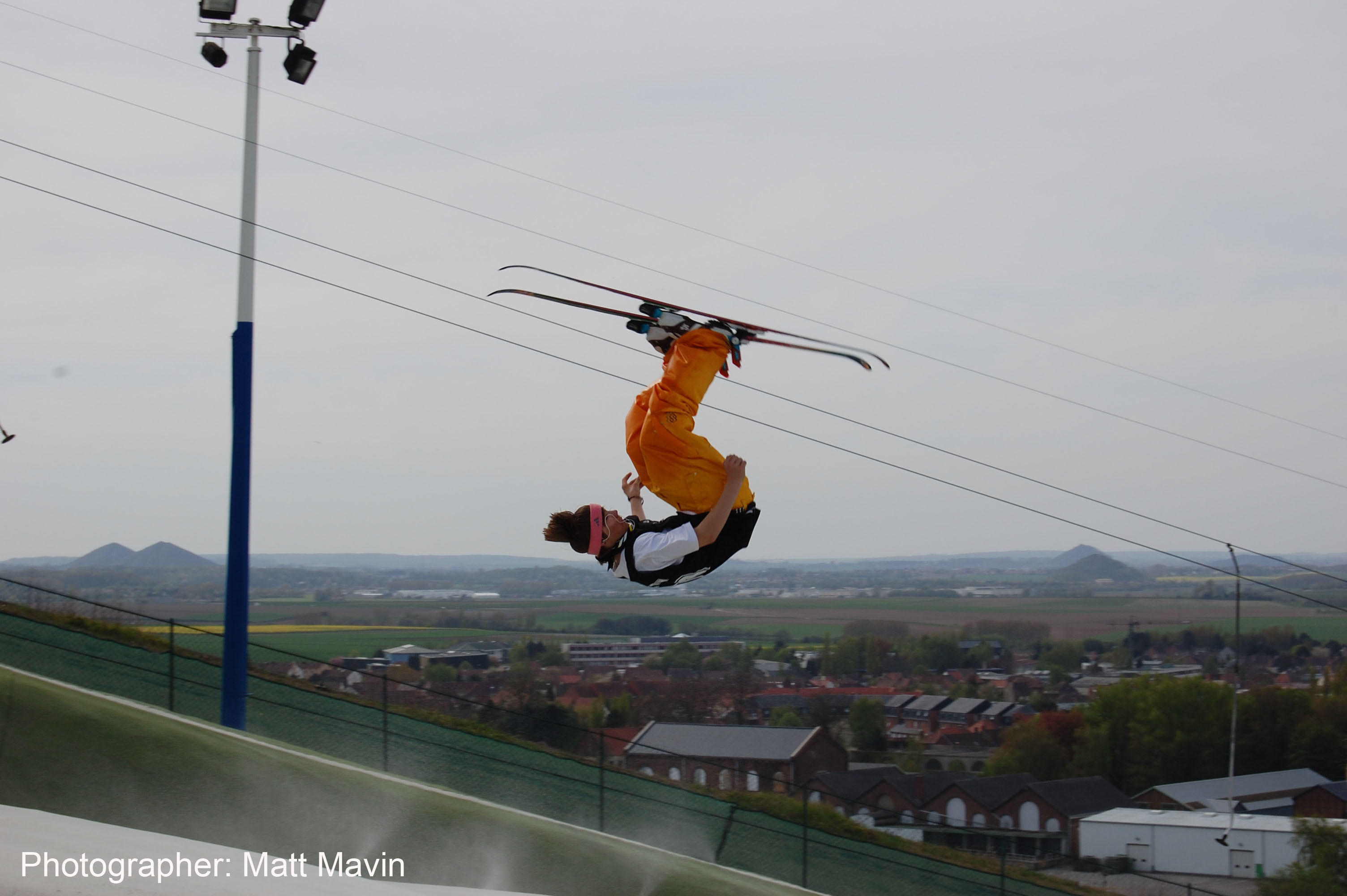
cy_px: 448
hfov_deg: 24.6
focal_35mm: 82
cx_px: 674
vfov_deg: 16.5
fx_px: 3084
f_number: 11
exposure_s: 1/400
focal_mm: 55
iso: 200
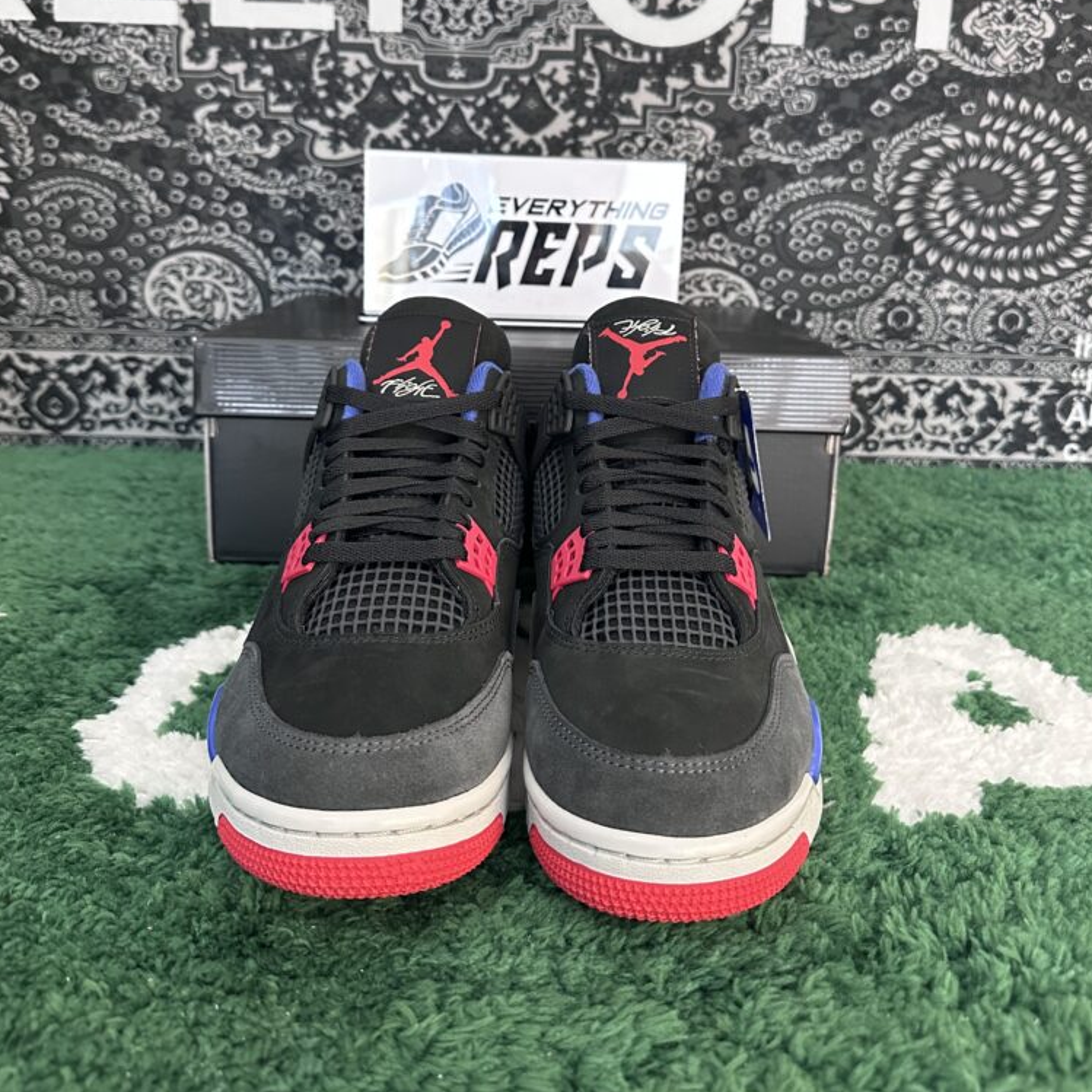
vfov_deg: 54.9
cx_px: 550
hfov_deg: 55.6
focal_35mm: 29
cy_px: 398
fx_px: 1035
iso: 800
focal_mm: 6.86
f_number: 1.78
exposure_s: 1/60
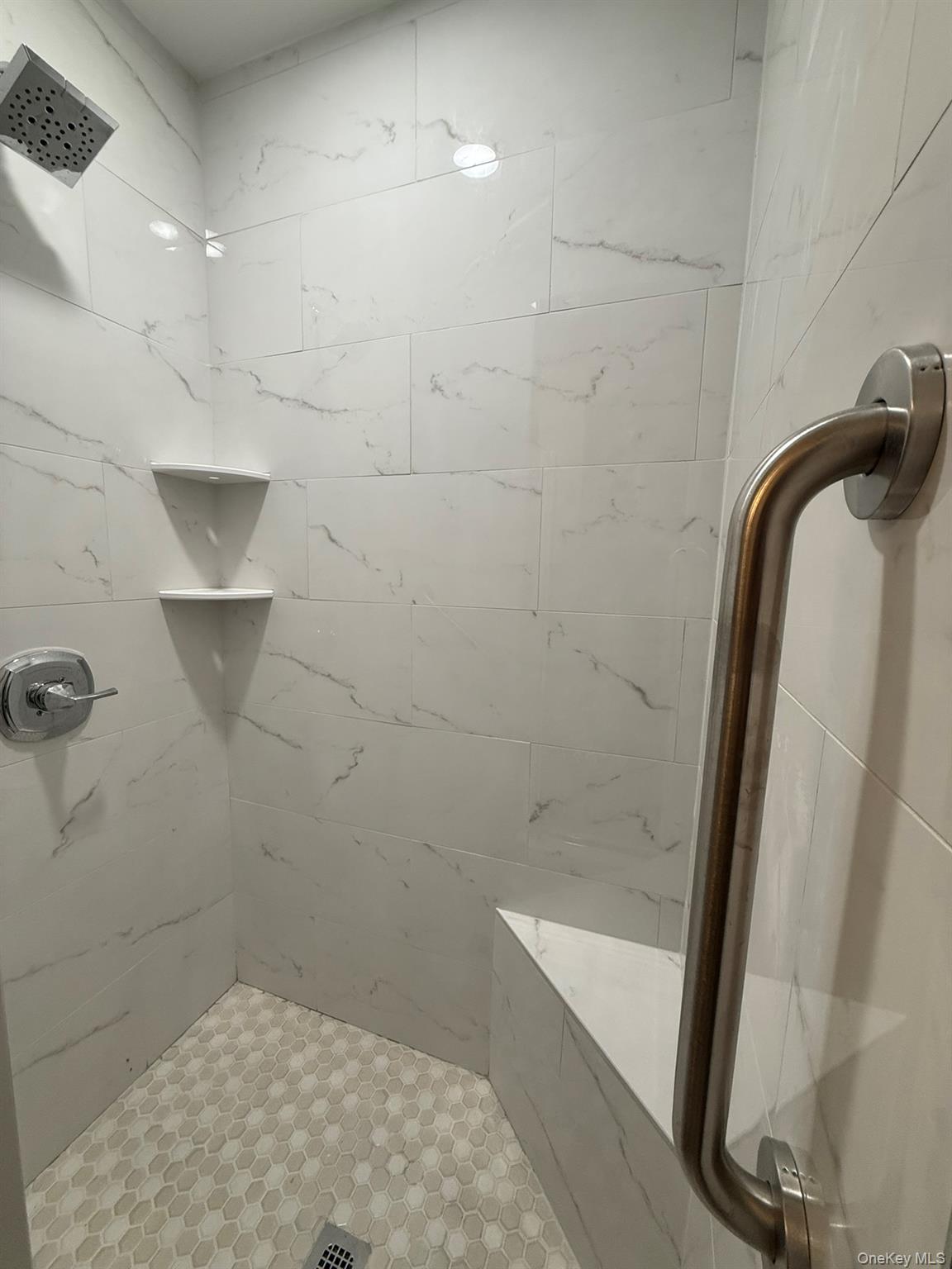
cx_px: 476
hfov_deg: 85.7
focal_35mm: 14
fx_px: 513
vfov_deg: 102.1
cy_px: 634
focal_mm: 2.22
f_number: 2.2
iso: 200
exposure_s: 1/120
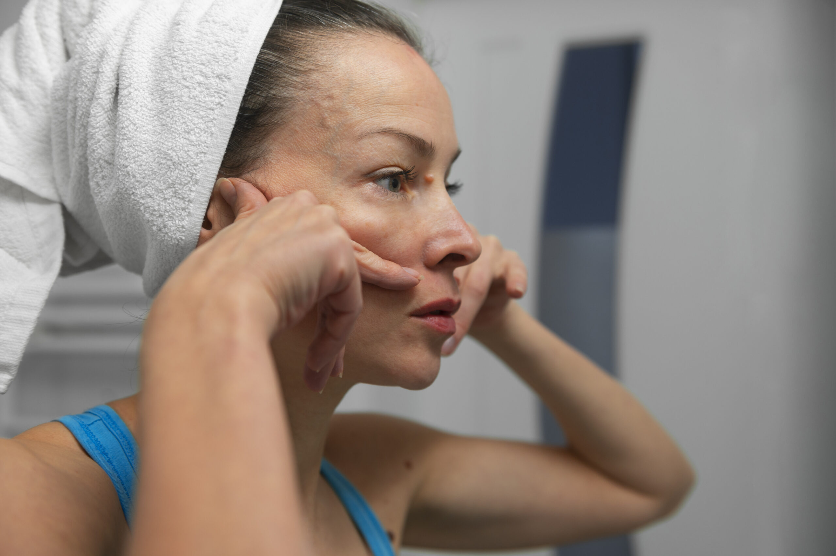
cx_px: 418
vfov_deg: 33.4
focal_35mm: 40
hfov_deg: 48.5
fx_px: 928
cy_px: 278
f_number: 2.8
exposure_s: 1/40
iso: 400
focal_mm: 40
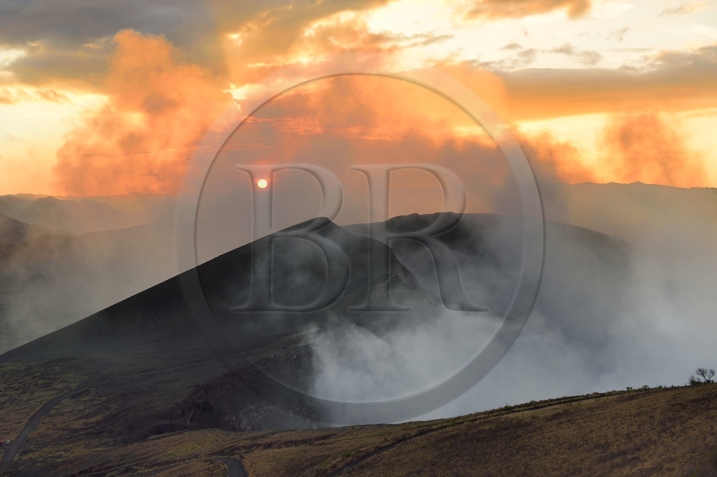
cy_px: 238
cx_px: 358
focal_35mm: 48
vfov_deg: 28.0
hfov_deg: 41.1
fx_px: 955
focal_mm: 48
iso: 200
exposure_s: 1/320
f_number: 4
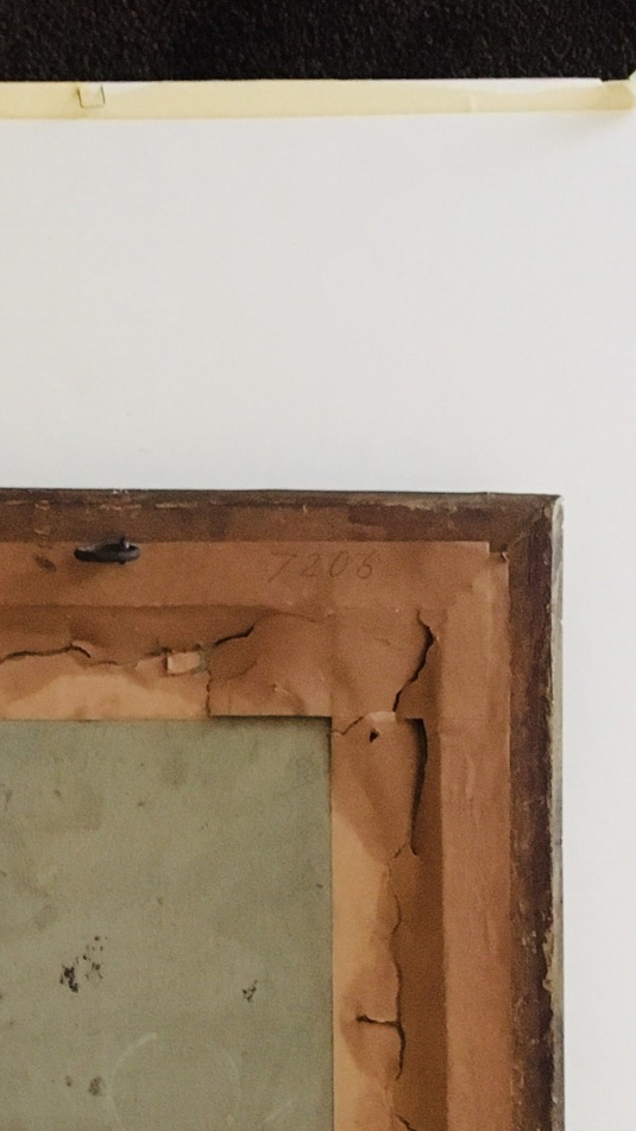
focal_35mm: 68
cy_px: 903
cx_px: 80
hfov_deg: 17.5
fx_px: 2040
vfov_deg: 30.3
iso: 500
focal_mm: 4.15
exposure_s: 1/15
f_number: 2.2
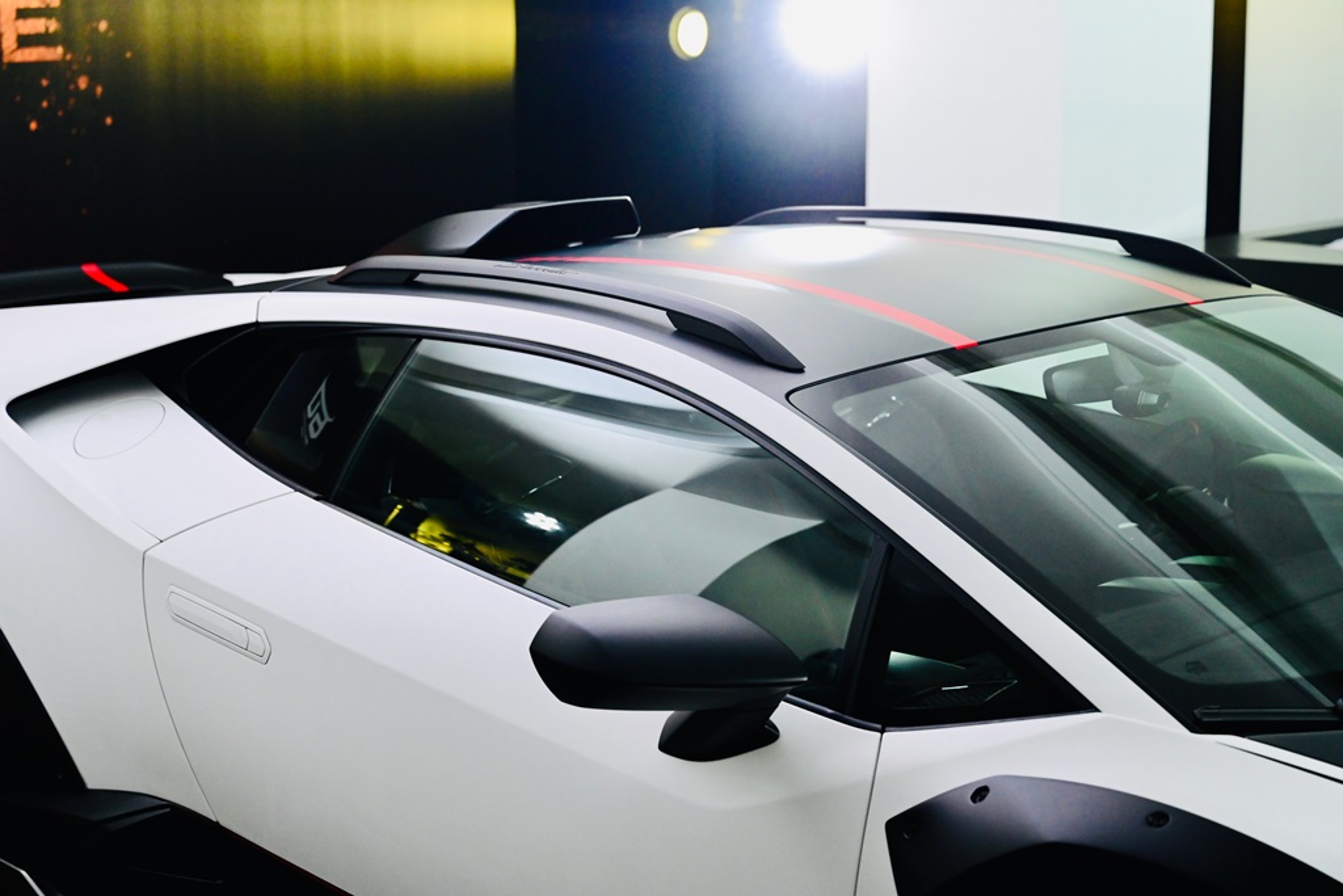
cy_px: 448
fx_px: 2612
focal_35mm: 70
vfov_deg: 19.5
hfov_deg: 28.8
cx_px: 672
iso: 2500
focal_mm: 70
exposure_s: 1/160
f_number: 4
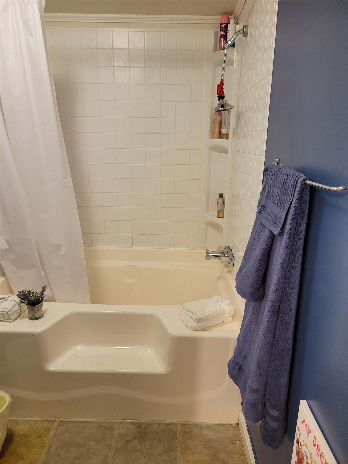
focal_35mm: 26
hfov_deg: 53.1
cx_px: 174
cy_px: 232
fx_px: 349
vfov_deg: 67.3
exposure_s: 1/40
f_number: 1.8
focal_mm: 5.4
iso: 320
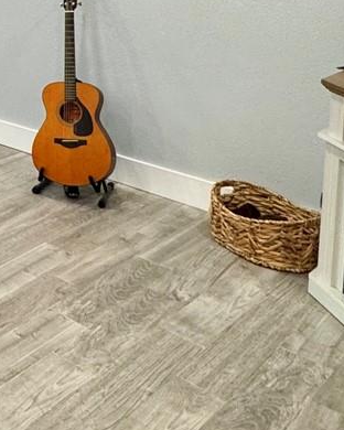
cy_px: -22
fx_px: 713
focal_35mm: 56
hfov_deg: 22.5
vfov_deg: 30.6
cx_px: -164
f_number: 2.2
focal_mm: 2.22
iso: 250
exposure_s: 1/120
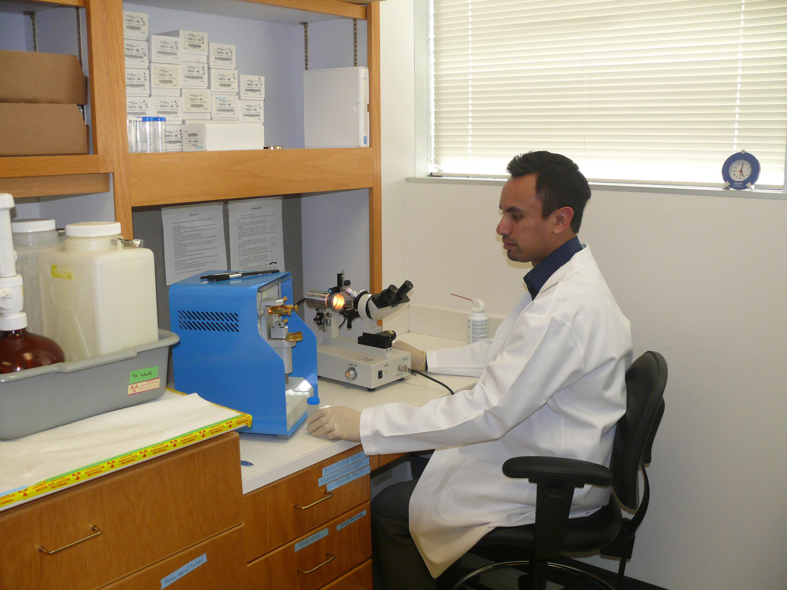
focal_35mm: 35
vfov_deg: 40.7
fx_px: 796
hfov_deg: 52.6
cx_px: 394
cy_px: 295
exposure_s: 1/80
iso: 200
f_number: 2.8
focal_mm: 7.4
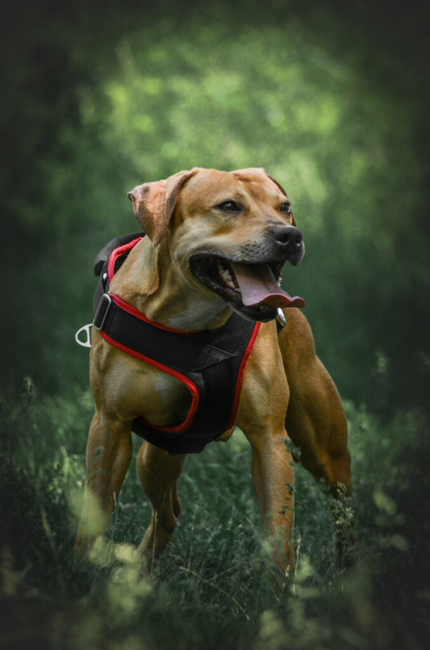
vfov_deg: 7.6
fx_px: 4860
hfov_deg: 5.1
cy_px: 325
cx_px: 215
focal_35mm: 270
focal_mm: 180
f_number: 4.8
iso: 250
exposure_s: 1/800
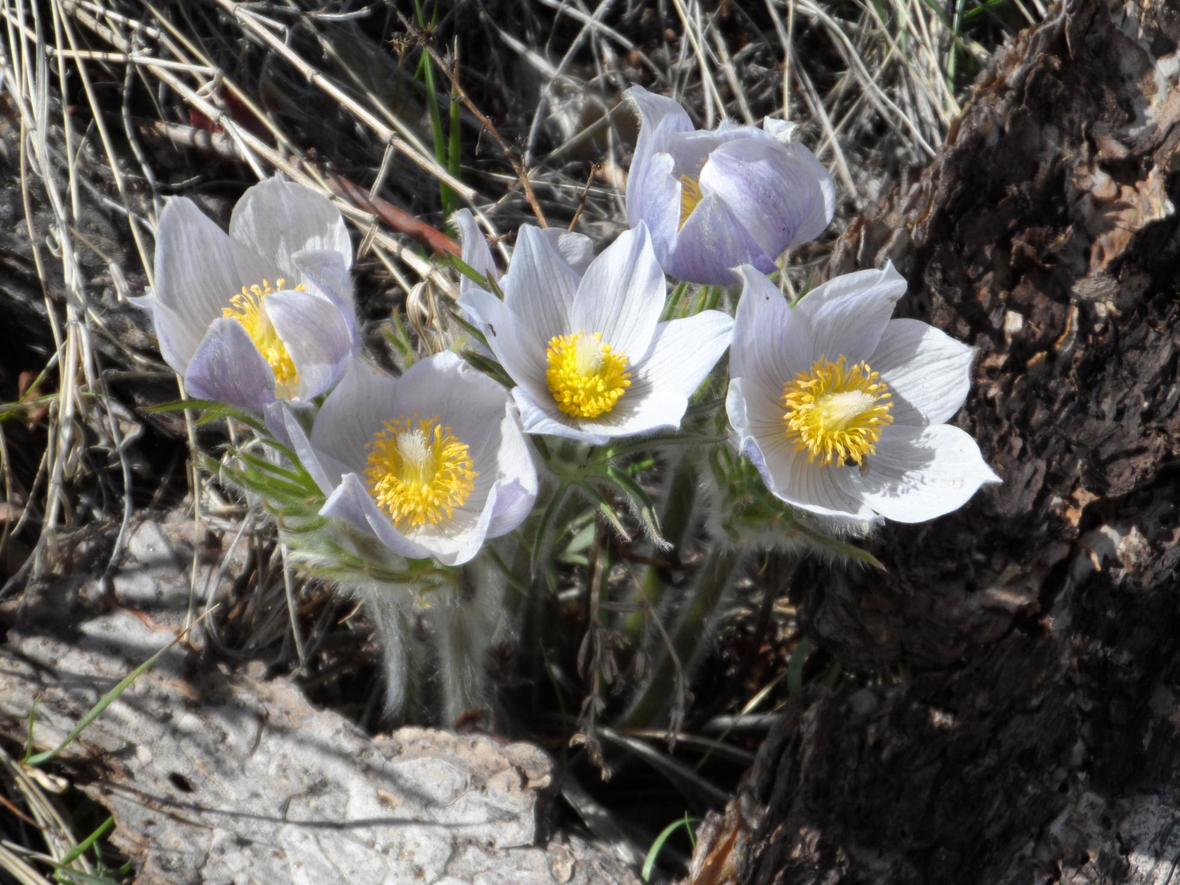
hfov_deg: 22.3
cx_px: 590
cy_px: 442
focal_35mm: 88
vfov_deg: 16.8
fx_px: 3000
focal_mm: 14.3
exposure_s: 1/500
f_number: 4.5
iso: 80
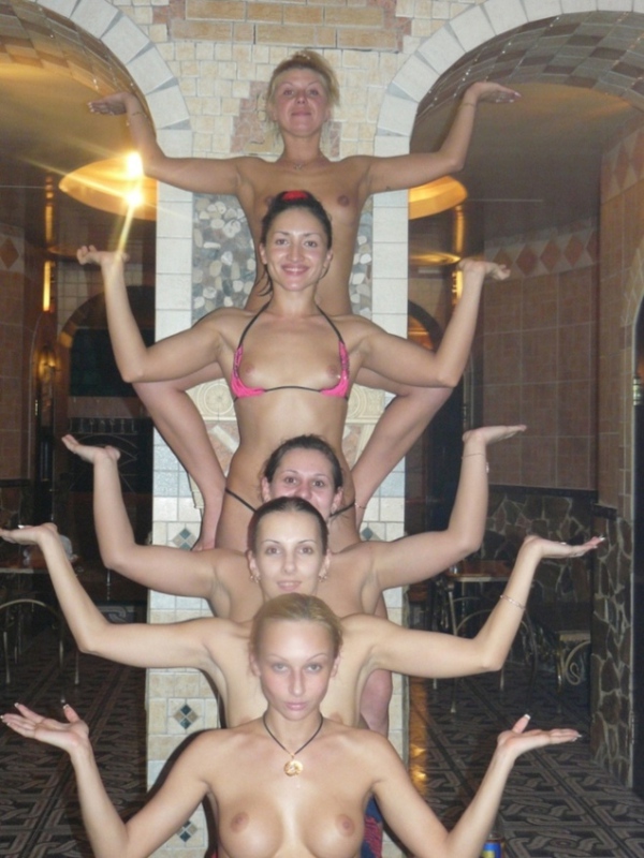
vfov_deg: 36.2
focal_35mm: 53
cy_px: 429
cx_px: 322
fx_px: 1315
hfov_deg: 27.5
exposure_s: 1/20
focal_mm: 8.8
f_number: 2.8
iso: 250
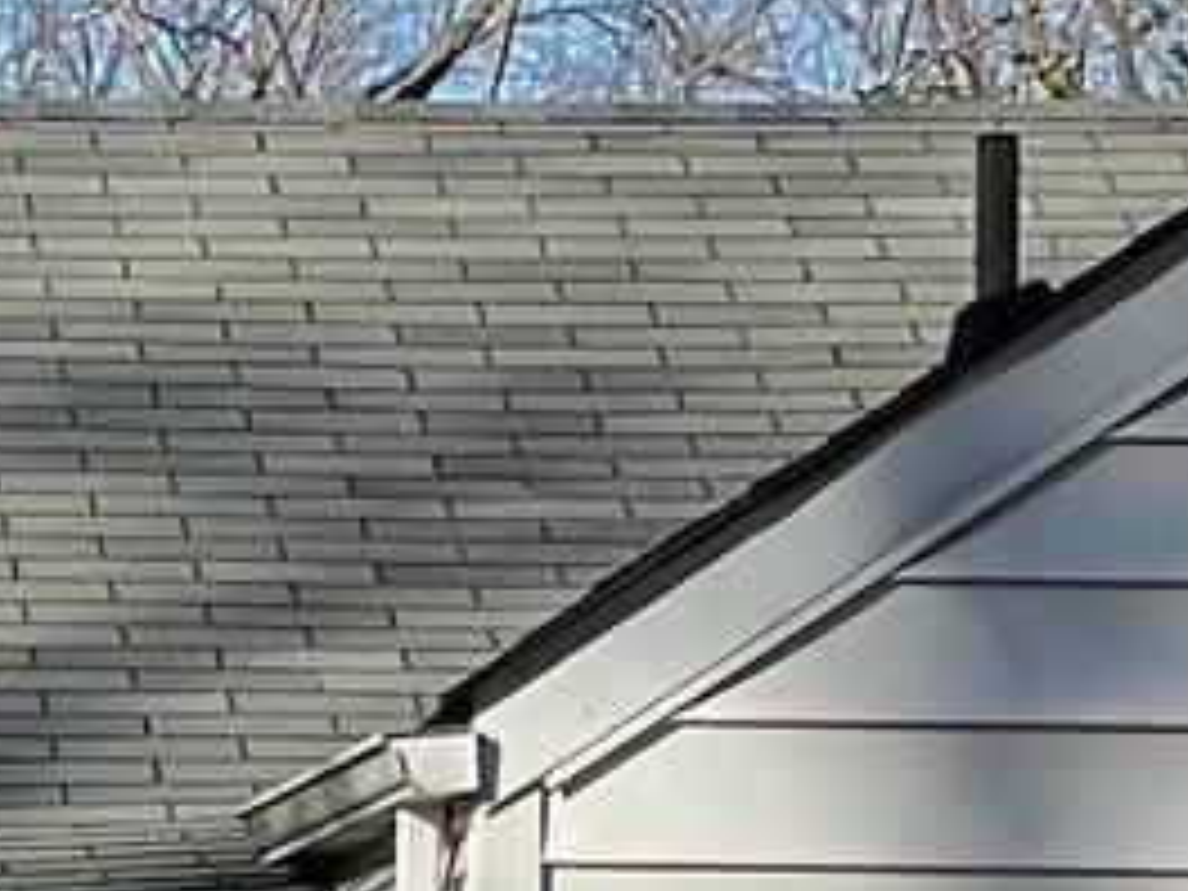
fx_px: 13831
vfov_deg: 3.6
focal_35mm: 403
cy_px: 1958
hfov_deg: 4.8
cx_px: -1188
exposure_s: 1/1043
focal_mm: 6
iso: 25
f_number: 2
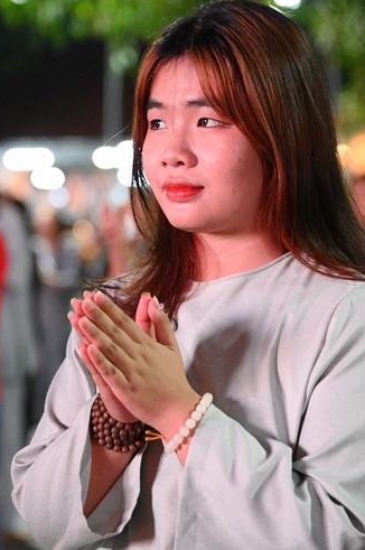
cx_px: 159
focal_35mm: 159
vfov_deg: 12.9
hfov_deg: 8.6
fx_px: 2425
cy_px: 218
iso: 16000
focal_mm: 120
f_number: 4.5
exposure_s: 1/125
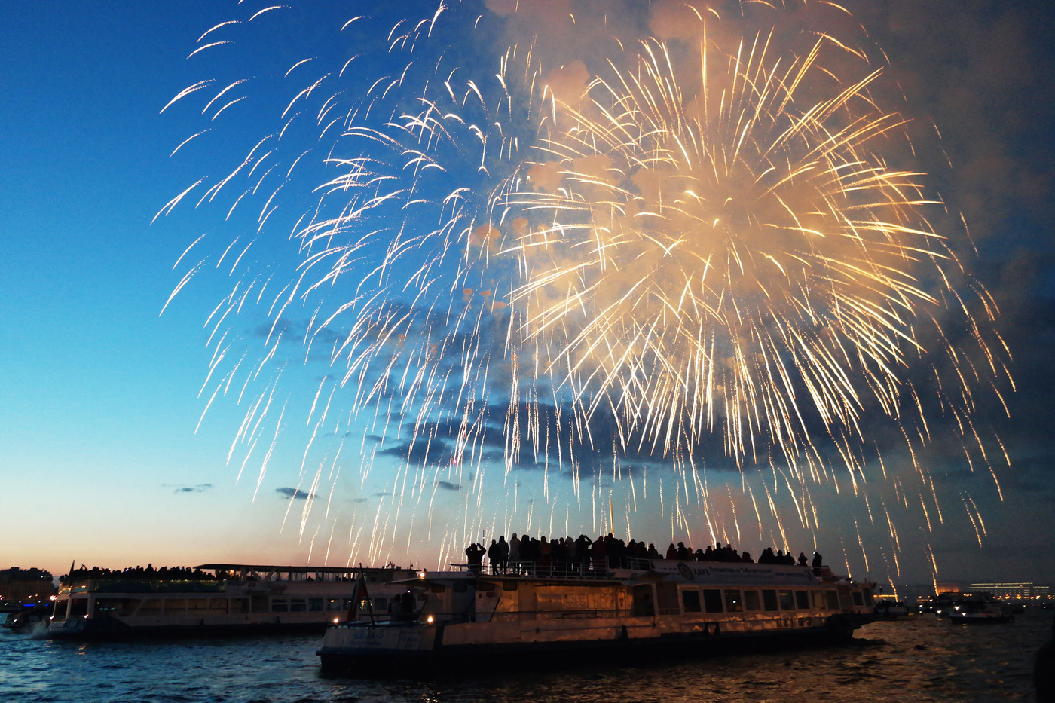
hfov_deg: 57.2
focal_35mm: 33
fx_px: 967
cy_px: 352
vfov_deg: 40.0
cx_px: 528
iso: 1600
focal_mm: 22
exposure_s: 1/40
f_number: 3.5
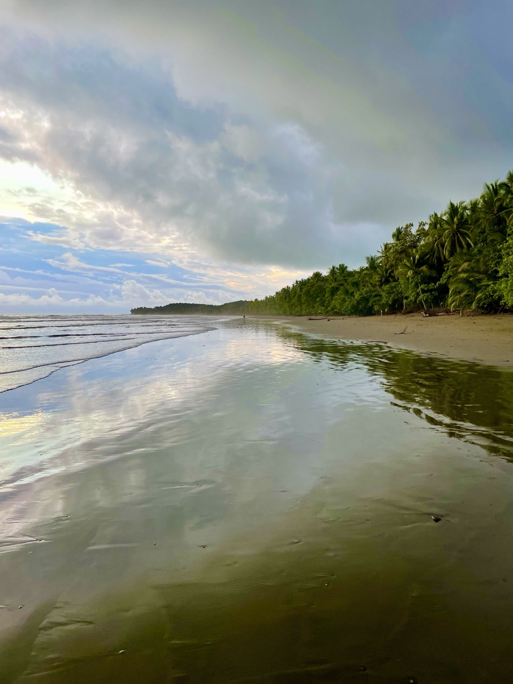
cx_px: 256
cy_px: 342
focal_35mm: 26
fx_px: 514
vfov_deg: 67.3
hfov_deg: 53.1
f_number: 1.6
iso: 40
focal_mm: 4.2
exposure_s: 1/121
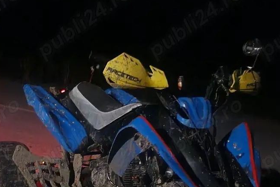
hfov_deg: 38.7
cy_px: 151
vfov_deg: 26.0
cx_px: 113
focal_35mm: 51
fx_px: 397
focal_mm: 5
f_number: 1.8
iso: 2000
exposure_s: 1/7.15
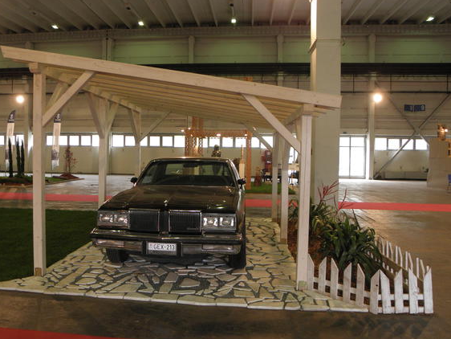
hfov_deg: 55.2
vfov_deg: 43.0
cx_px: 201
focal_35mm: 33
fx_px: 430
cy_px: 170
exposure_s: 1/25
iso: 125
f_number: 2.9
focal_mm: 5.16
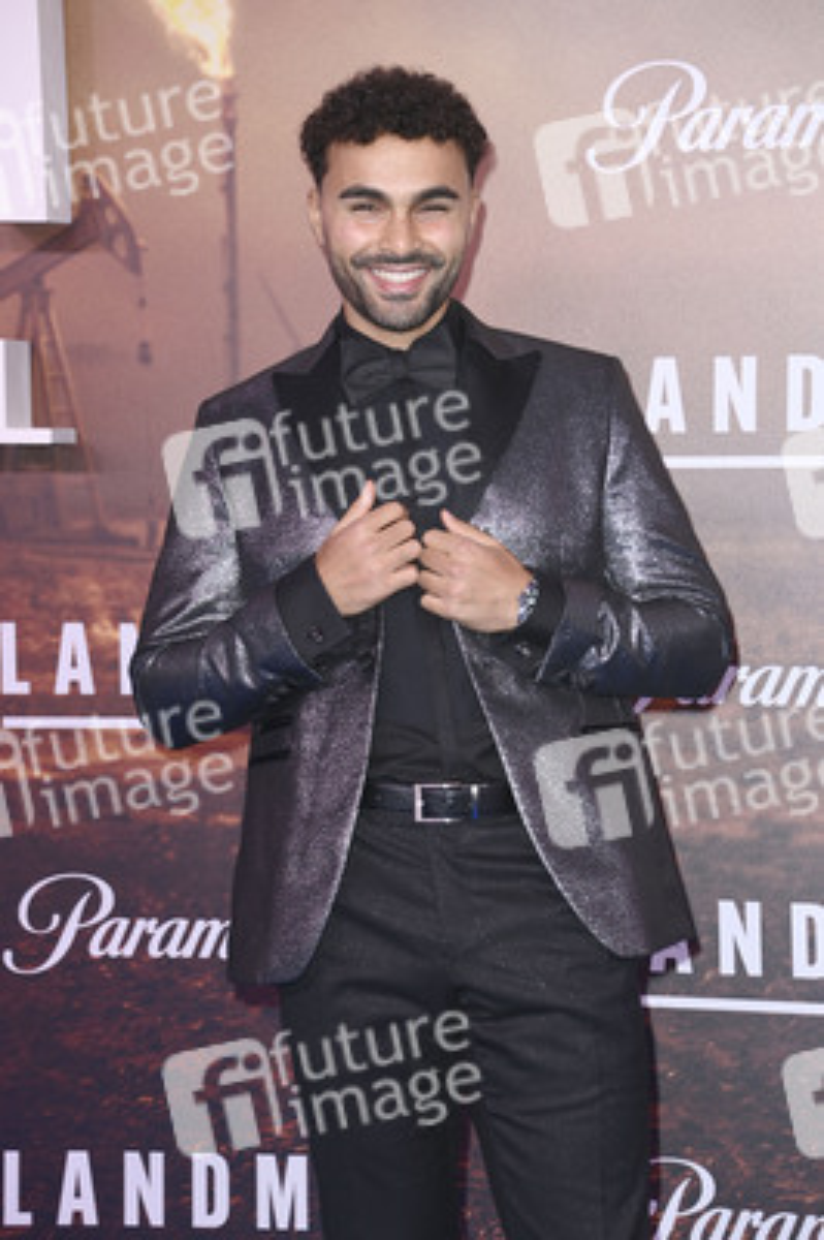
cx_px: 412
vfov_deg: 18.3
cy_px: 620
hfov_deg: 12.2
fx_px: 3852
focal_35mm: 112
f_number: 5.6
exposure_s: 1/200
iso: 400
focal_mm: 112
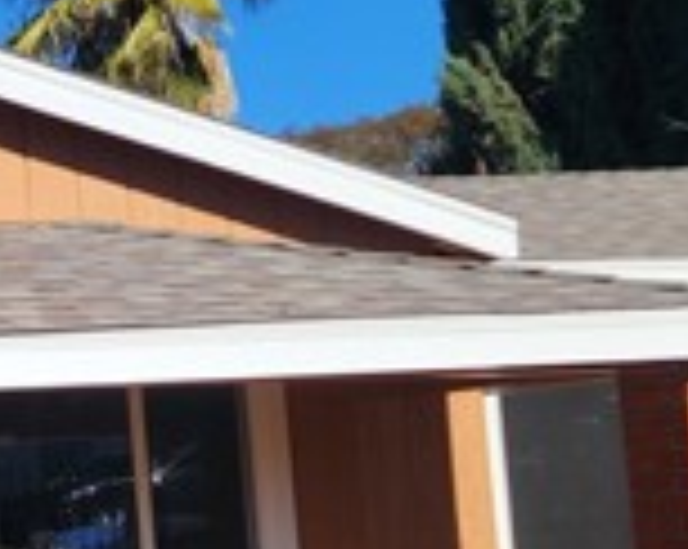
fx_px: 1912
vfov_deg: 16.2
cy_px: 423
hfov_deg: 18.8
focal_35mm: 94
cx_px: -234
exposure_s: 1/1874
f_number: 1.8
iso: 12
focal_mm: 6.4
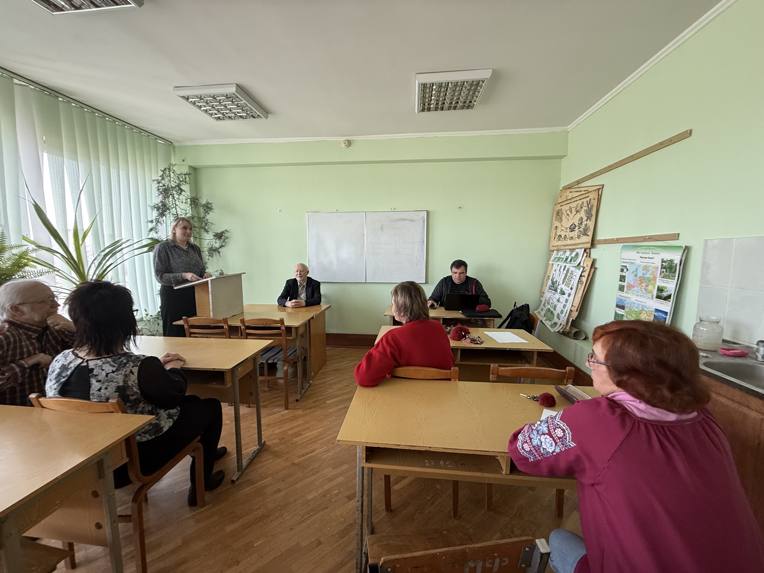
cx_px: 382
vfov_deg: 85.7
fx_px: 309
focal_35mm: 14
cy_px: 286
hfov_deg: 102.1
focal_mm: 2.22
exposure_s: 1/99
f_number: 2.2
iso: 160
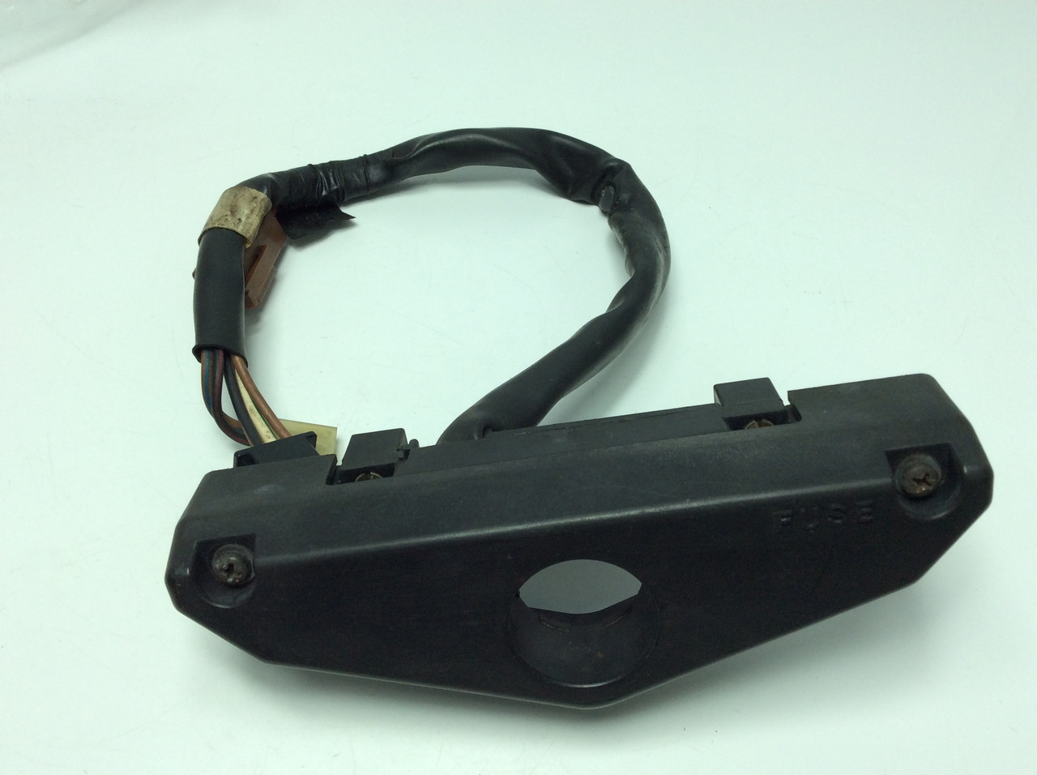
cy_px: 388
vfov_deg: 44.1
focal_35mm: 32
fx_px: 957
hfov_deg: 56.9
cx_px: 518
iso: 32
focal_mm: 3.3
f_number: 2.4
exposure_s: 1/408
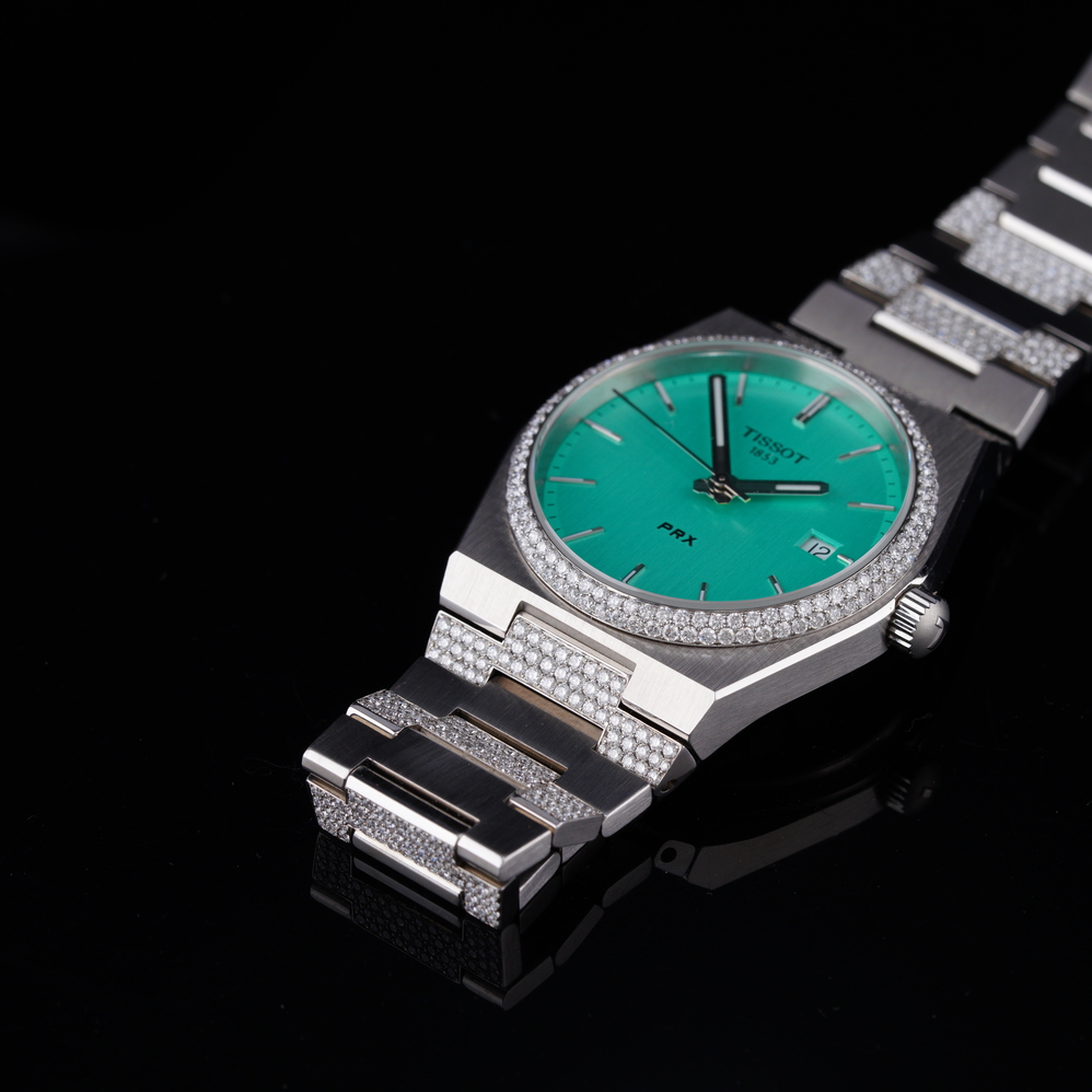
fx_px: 4104
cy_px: 546
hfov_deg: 15.1
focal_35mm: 115
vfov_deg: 15.2
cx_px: 786
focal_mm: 90
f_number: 11
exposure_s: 1/125
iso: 200
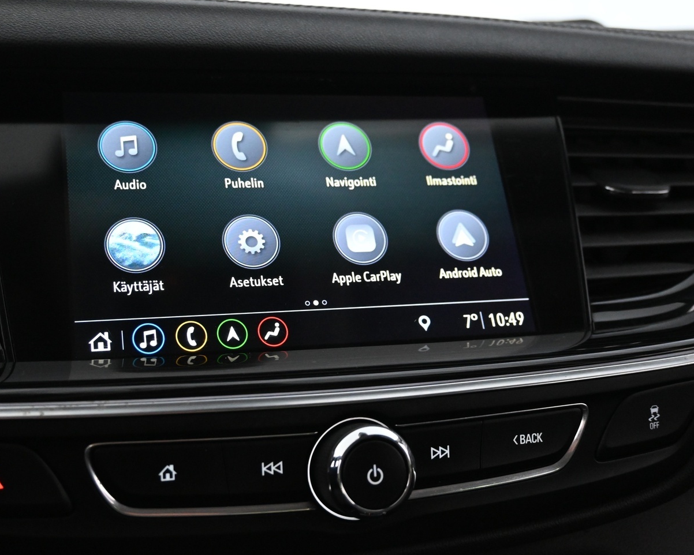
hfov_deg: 42.2
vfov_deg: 34.4
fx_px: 896
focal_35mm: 44
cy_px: 268
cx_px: 294
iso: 3200
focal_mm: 23
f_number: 4.2
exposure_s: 1/40
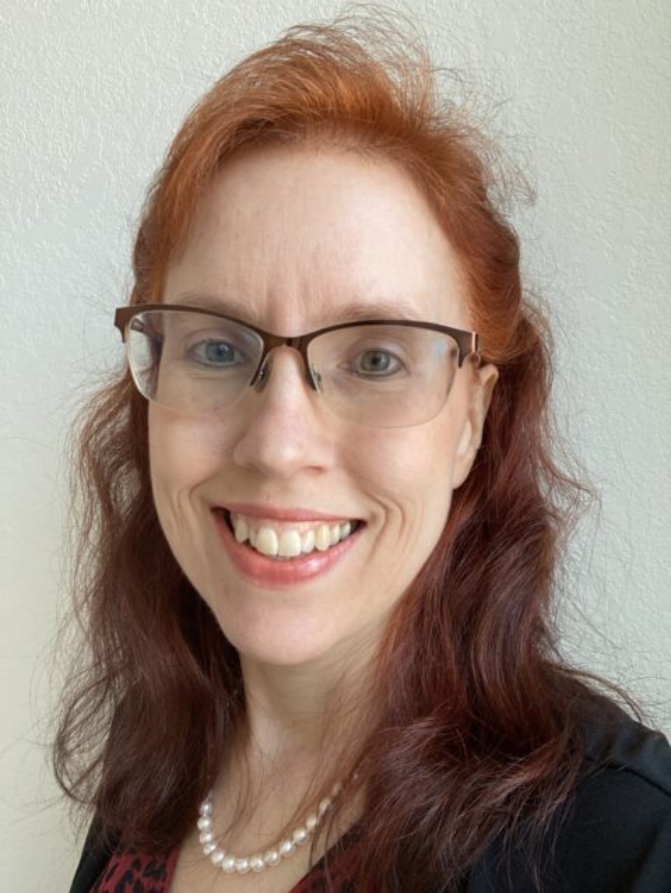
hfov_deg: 44.2
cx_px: 336
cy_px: 446
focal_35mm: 32
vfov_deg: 56.8
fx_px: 826
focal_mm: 2.87
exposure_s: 1/83
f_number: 2.2
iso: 80
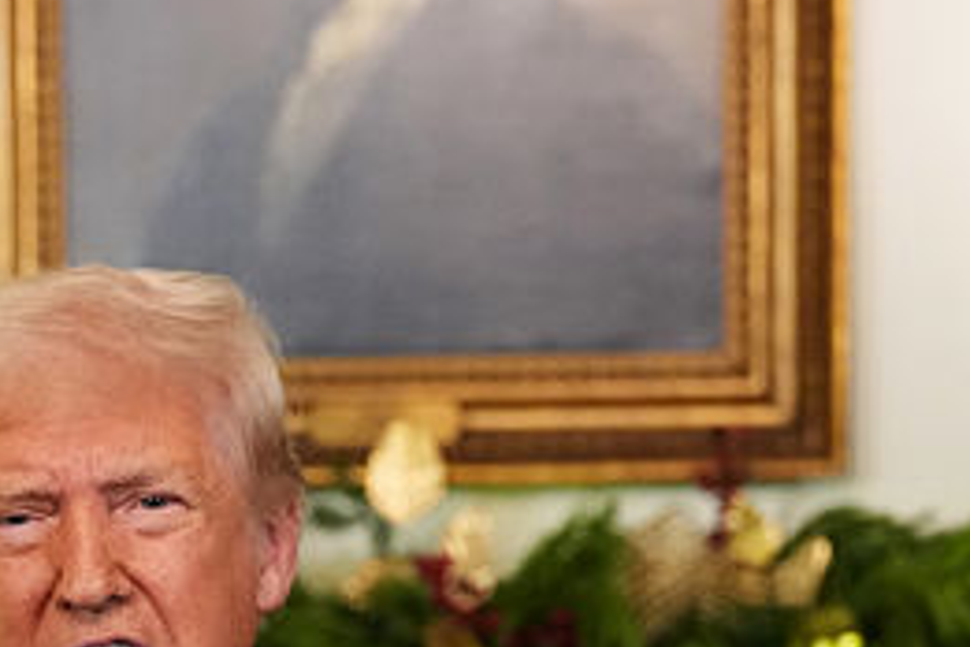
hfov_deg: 10.5
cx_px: 201
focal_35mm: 196
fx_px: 5281
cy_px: 1091
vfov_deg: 6.9
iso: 4000
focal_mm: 50
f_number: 2.5
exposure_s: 1/250
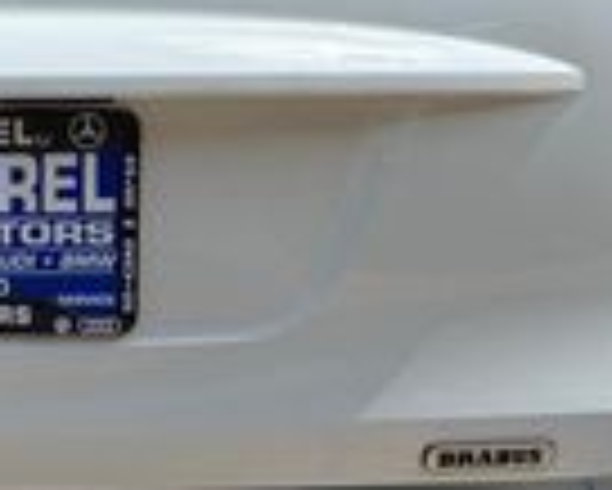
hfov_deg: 16.7
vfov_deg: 14.0
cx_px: -122
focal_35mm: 110
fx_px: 1994
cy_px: 270
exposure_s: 1/5319
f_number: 1.78
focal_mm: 6.76
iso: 80
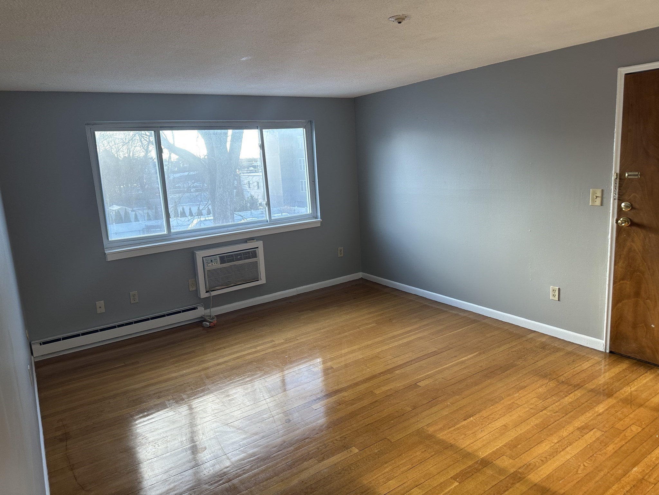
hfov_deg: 71.6
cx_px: 330
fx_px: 457
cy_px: 248
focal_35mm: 24
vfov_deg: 56.8
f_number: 1.78
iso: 100
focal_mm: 6.86
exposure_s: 1/162
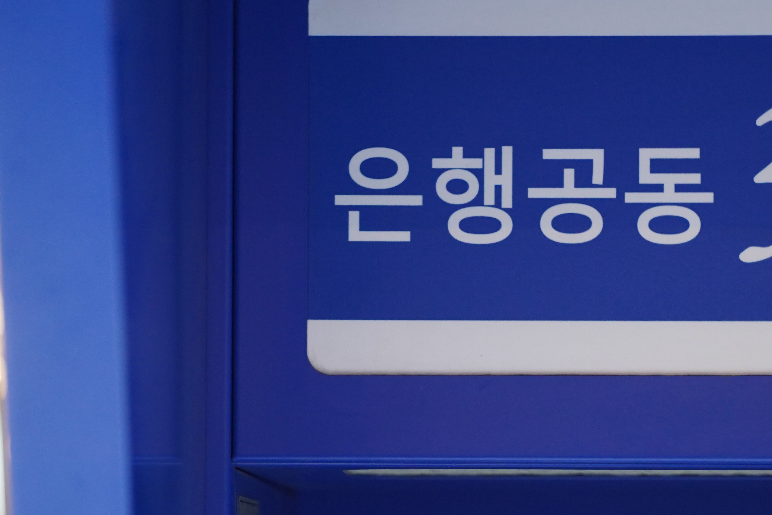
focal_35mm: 154
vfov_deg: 8.9
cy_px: 435
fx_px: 3302
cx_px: 428
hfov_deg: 13.3
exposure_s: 1/160
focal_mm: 75
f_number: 2.8
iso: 2000
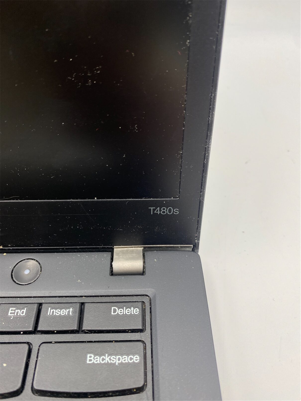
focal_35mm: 26
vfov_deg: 67.3
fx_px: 301
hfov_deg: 53.1
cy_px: 200
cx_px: 150
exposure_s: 1/121
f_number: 1.8
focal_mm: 4.25
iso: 50
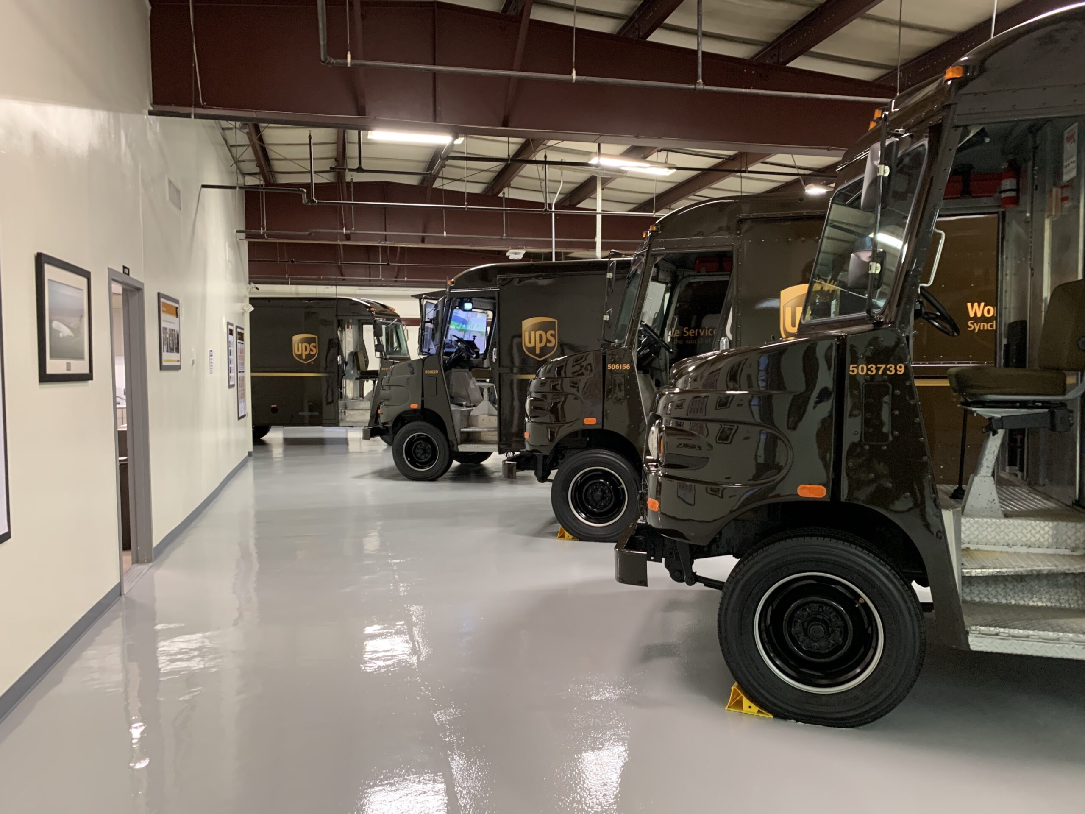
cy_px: 407
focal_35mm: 26
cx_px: 542
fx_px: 815
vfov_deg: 53.1
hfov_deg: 67.3
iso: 320
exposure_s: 1/60
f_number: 1.8
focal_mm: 4.25
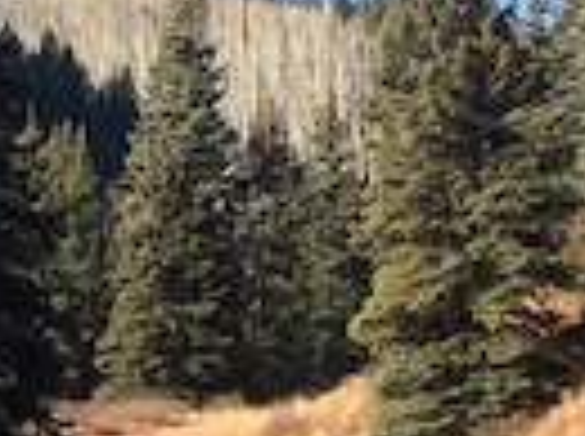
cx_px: -446
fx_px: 3019
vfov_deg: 8.3
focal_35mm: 179
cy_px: 360
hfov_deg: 10.5
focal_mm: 4.15
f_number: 2.2
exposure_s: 1/760
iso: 32
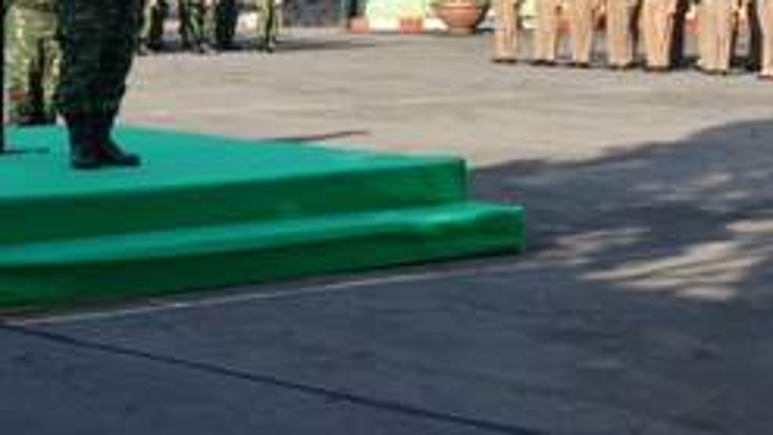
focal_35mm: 114
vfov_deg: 10.6
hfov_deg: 18.0
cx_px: 876
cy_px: 47
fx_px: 2337
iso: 200
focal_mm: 28
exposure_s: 1/250
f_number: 8
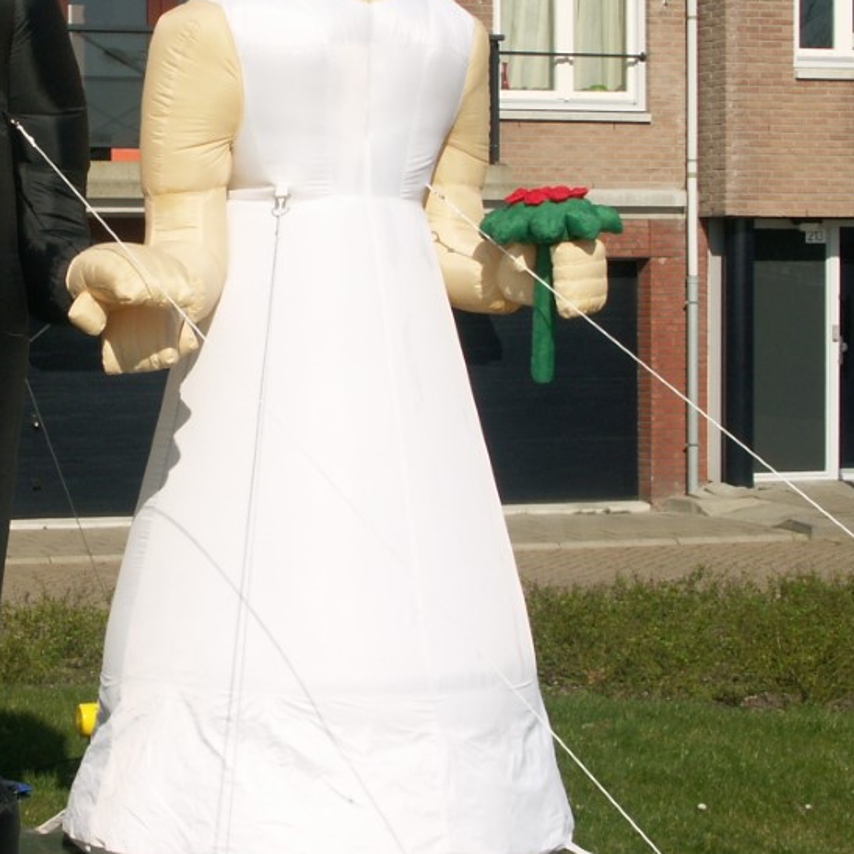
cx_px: 137
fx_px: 3182
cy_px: 287
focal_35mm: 114
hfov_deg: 15.2
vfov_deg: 15.3
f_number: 8
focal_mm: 12.52
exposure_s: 1/320
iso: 64
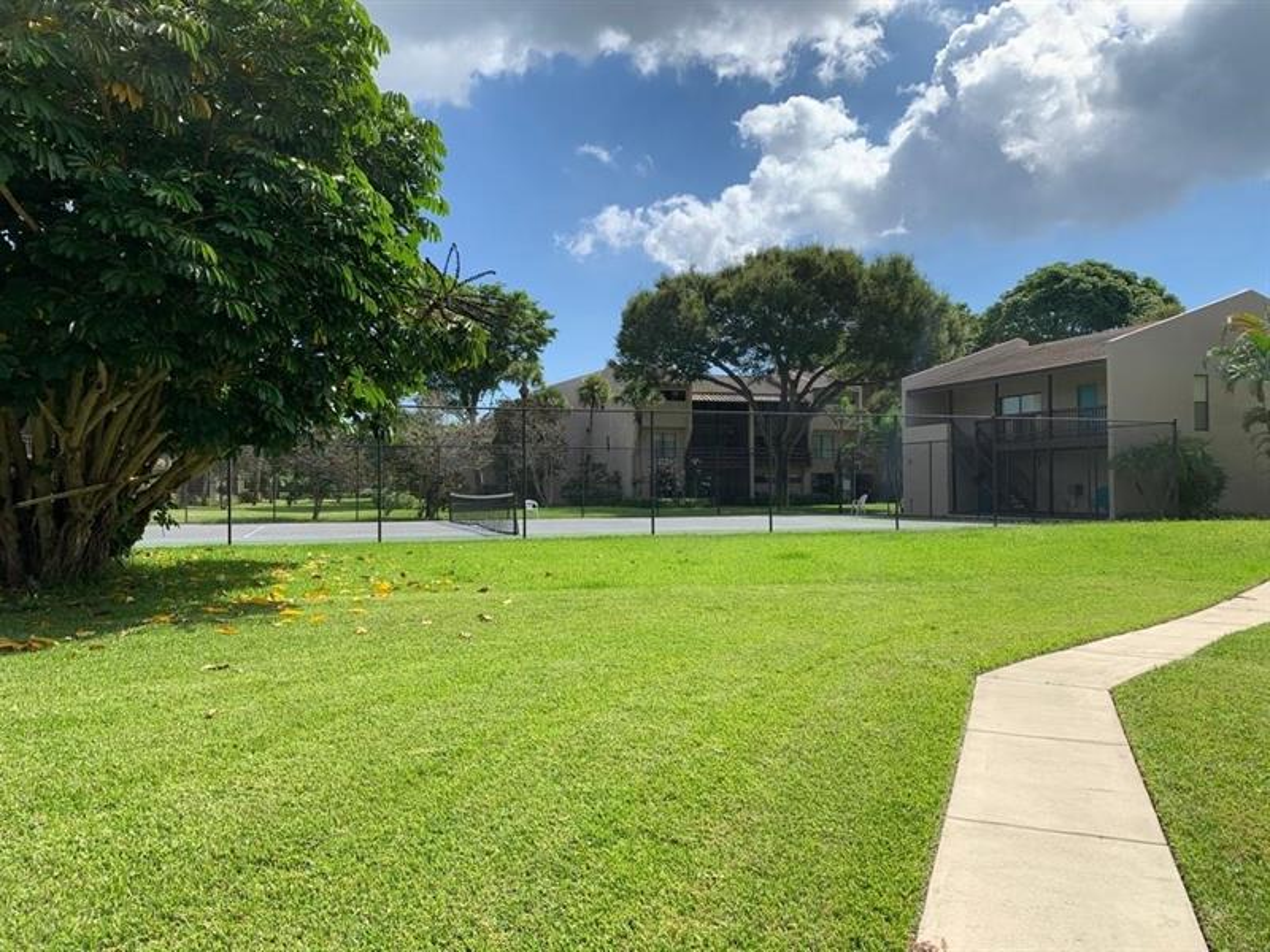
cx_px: 635
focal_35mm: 26
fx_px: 954
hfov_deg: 67.3
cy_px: 476
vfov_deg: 53.1
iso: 25
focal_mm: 4.25
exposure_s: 1/2257
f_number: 1.8
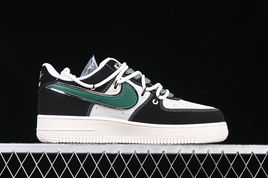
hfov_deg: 27.0
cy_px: 89
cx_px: 134
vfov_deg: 18.2
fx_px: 558
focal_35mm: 75
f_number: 6.3
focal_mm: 50
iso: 160
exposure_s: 1/60
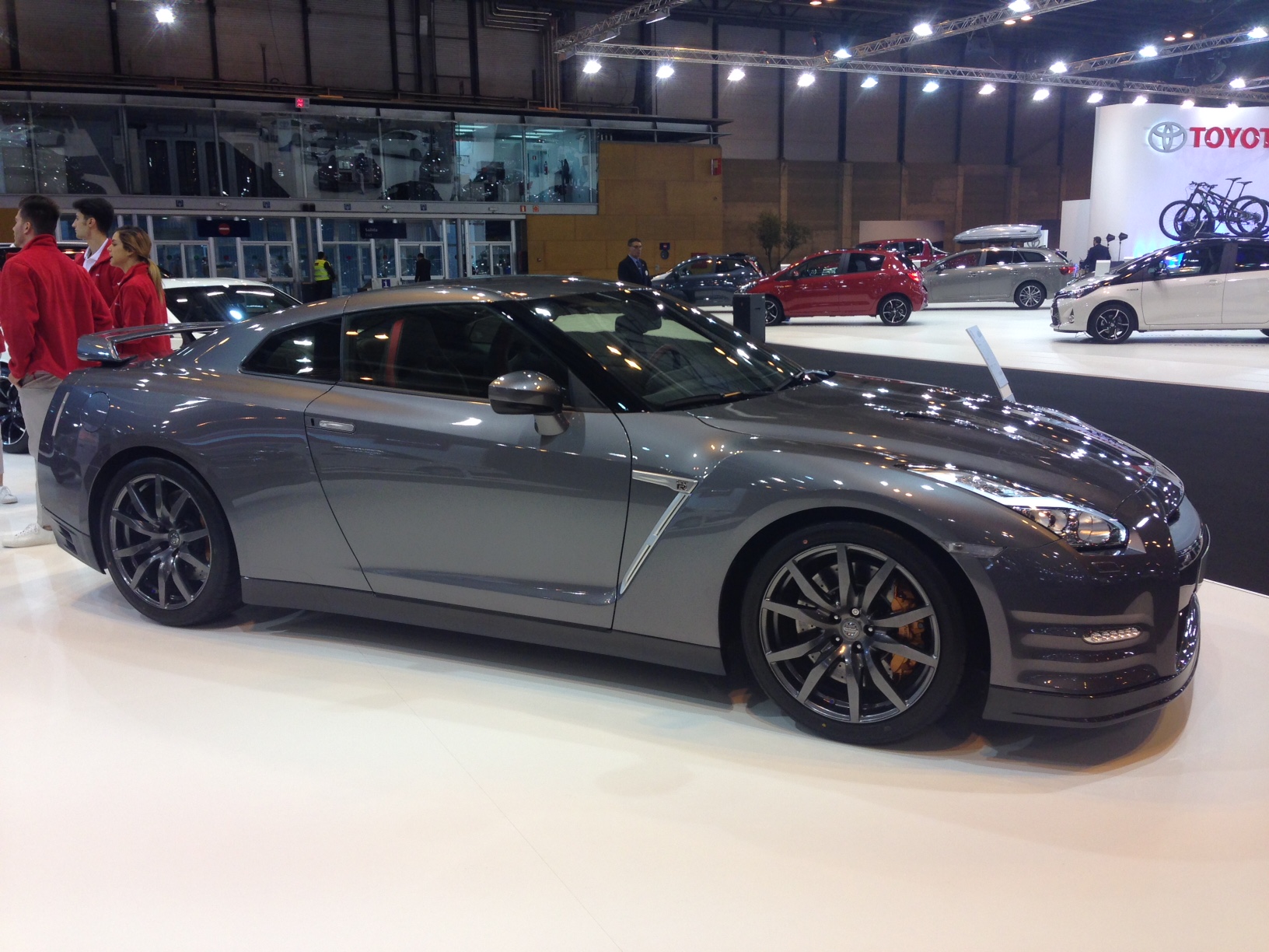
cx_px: 634
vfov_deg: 42.9
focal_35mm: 33
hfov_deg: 55.4
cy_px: 476
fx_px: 1210
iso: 50
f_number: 2.4
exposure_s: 1/60
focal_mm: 4.12
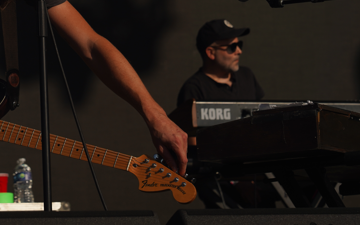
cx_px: 16
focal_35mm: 216
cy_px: 9
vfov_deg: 6.1
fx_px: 2119
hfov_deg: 9.7
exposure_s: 1/1000
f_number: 8
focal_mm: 105
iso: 100
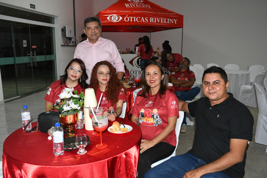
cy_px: 89
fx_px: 222
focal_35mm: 30
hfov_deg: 61.9
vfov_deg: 43.6
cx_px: 134
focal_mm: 20
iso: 1600
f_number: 5
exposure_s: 1/100
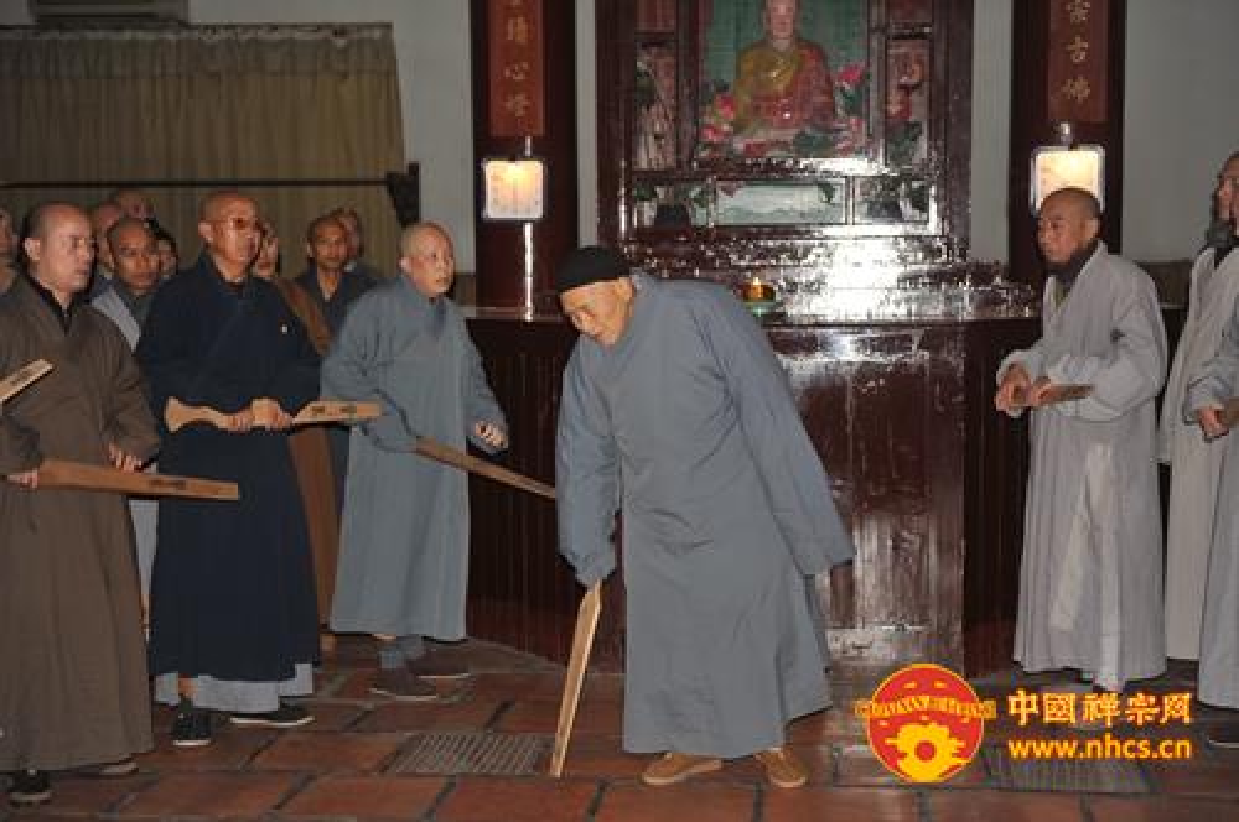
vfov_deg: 24.1
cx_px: 620
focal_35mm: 56
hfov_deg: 35.7
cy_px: 411
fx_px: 1925
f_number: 2.8
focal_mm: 56
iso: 200
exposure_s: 1/60
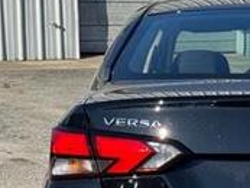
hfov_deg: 13.7
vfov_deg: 10.5
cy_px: 187
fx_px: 1012
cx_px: 293
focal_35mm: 140
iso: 64
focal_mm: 6.76
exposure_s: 1/3096
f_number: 1.78
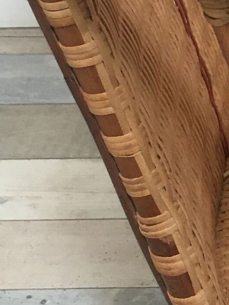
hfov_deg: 8.3
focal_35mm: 167
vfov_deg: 11.8
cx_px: 505
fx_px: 1473
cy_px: 125
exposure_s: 1/33
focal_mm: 4.15
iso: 64
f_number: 2.2
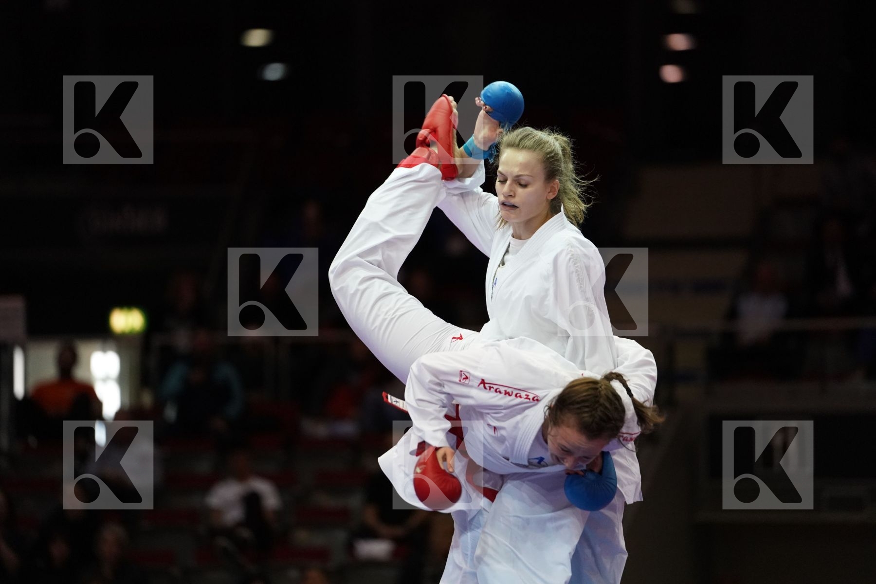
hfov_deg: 10.6
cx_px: 438
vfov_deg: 7.1
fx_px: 4720
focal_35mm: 194
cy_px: 292
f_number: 2.8
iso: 4000
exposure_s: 1/1000
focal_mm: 194
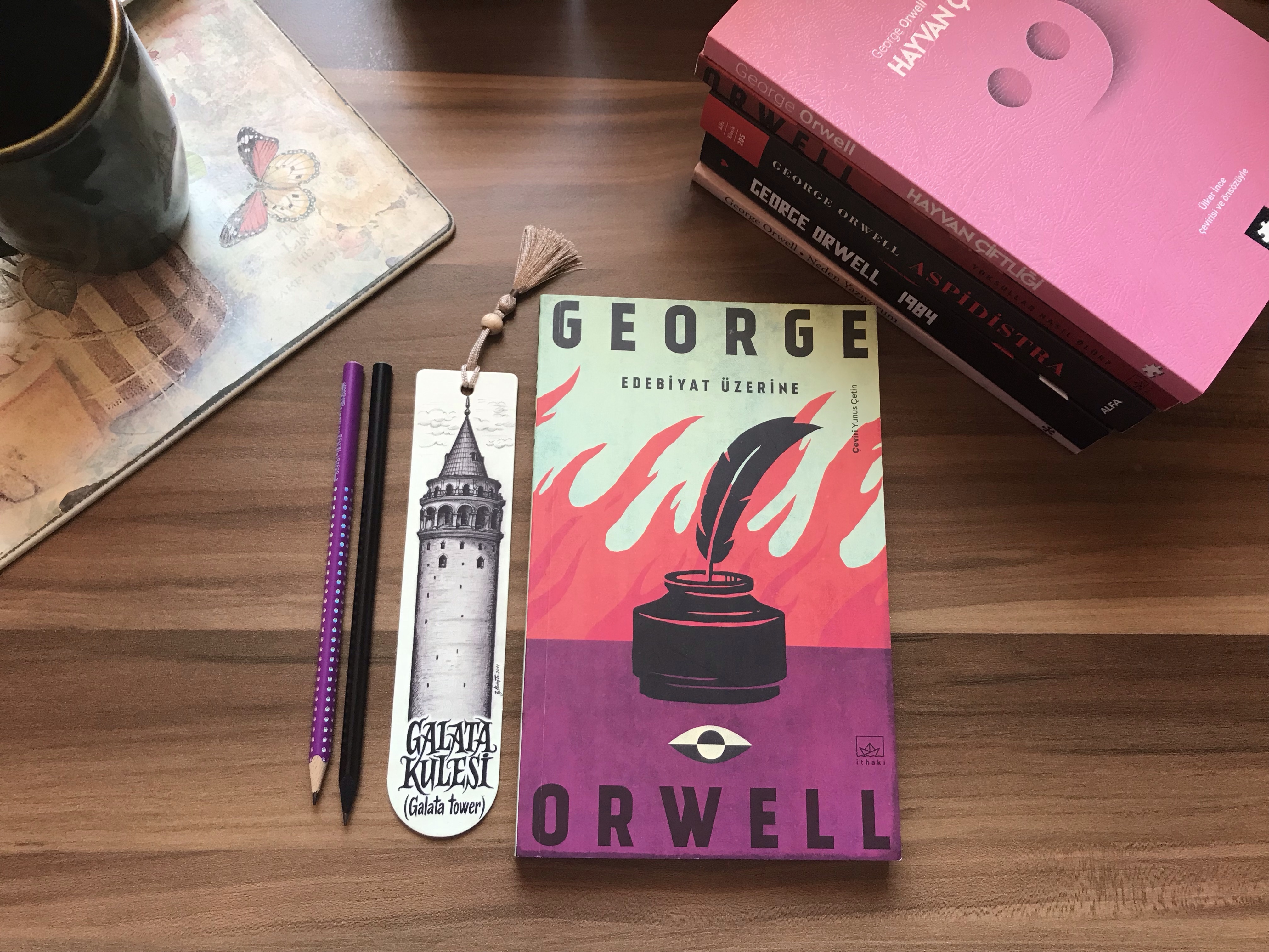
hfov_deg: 63.4
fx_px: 1026
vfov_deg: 49.7
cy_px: 476
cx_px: 634
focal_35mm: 28
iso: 25
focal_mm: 3.99
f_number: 1.8
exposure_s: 1/33
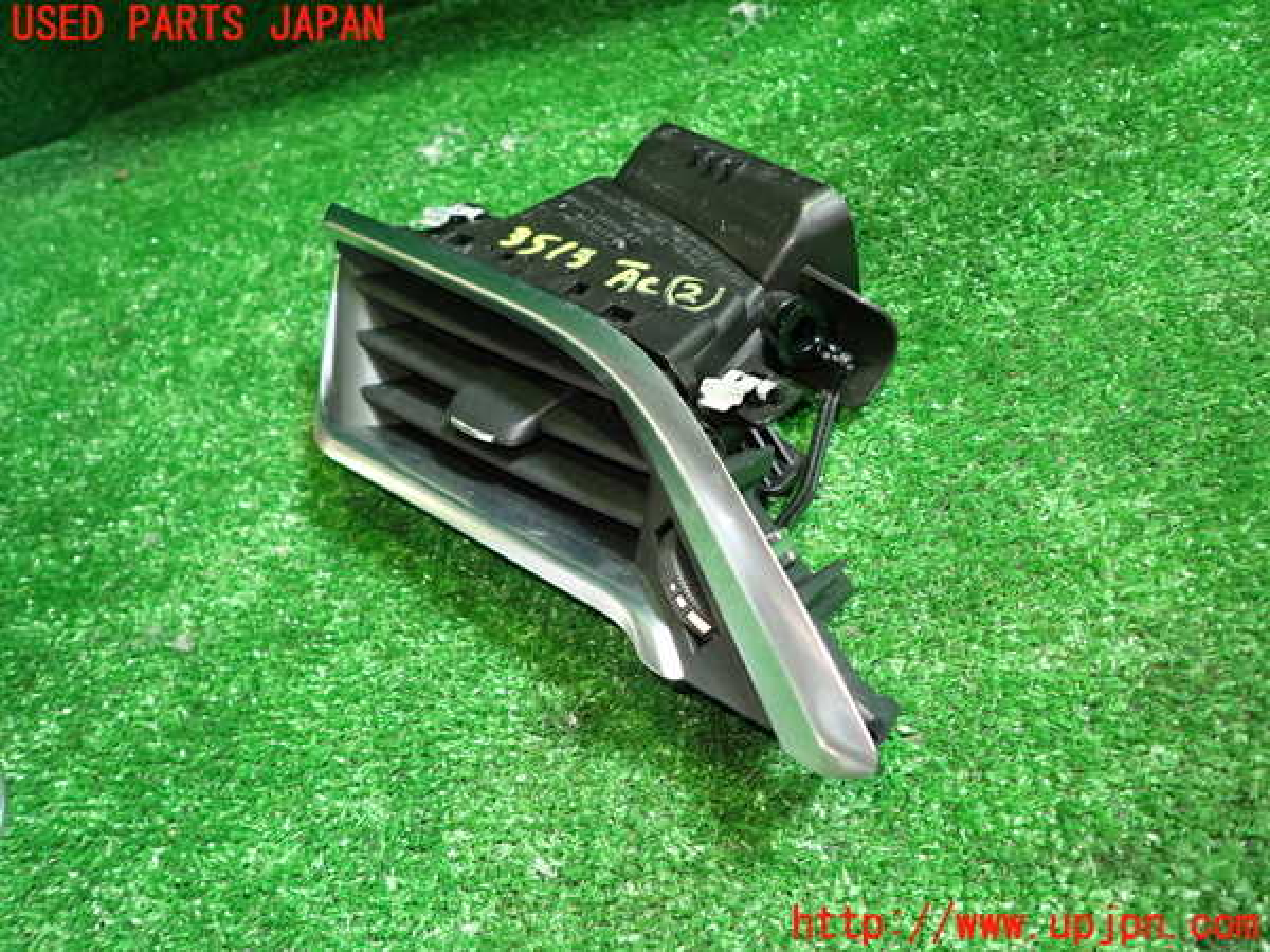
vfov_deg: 54.9
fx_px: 917
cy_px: 476
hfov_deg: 69.4
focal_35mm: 25
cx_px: 635
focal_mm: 4.5
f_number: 2
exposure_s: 1/30
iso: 320
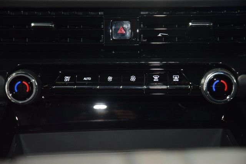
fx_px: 718
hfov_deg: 19.5
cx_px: 123
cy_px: 82
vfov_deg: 13.0
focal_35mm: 105
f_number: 4.5
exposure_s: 1/15
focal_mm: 70
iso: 1600
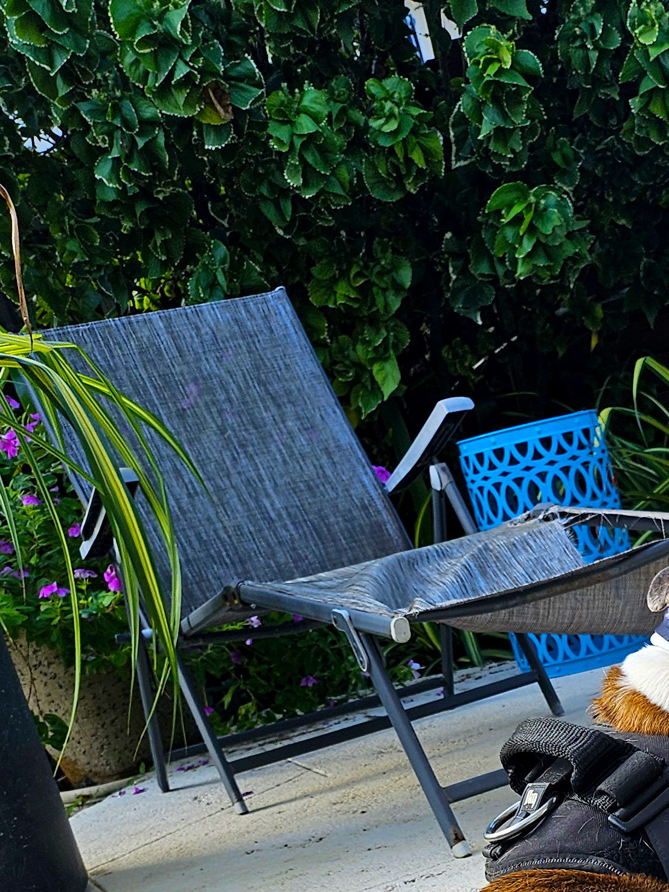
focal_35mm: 65
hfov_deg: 20.8
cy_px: 1108
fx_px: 1675
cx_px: 840
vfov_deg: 26.1
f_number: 1.8
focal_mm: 5
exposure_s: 1/187
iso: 50
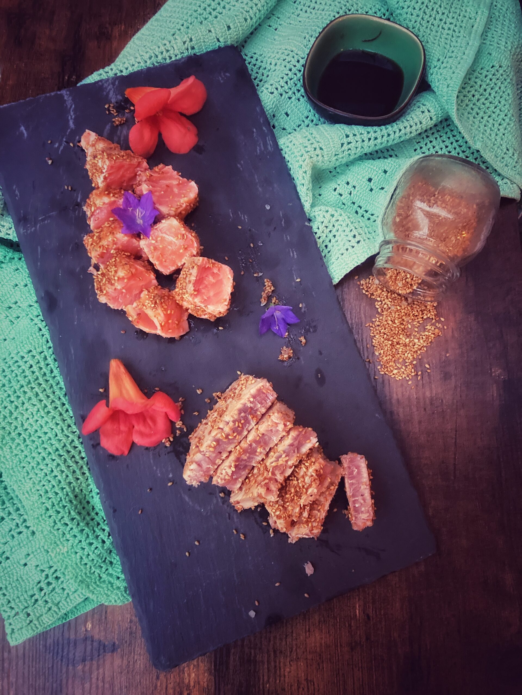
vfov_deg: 63.4
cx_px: 261
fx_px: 563
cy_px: 348
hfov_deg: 49.7
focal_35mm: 28
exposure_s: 1/30
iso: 640
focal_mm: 3.99
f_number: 1.8
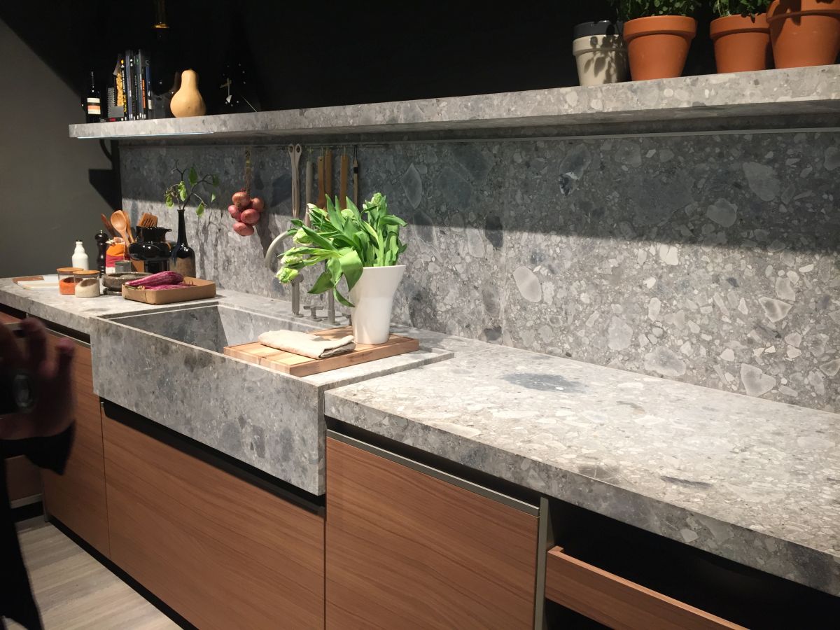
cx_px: 420
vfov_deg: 48.2
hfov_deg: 61.7
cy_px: 315
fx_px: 704
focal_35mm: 29
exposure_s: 1/33
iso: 40
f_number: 2.2
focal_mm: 4.15
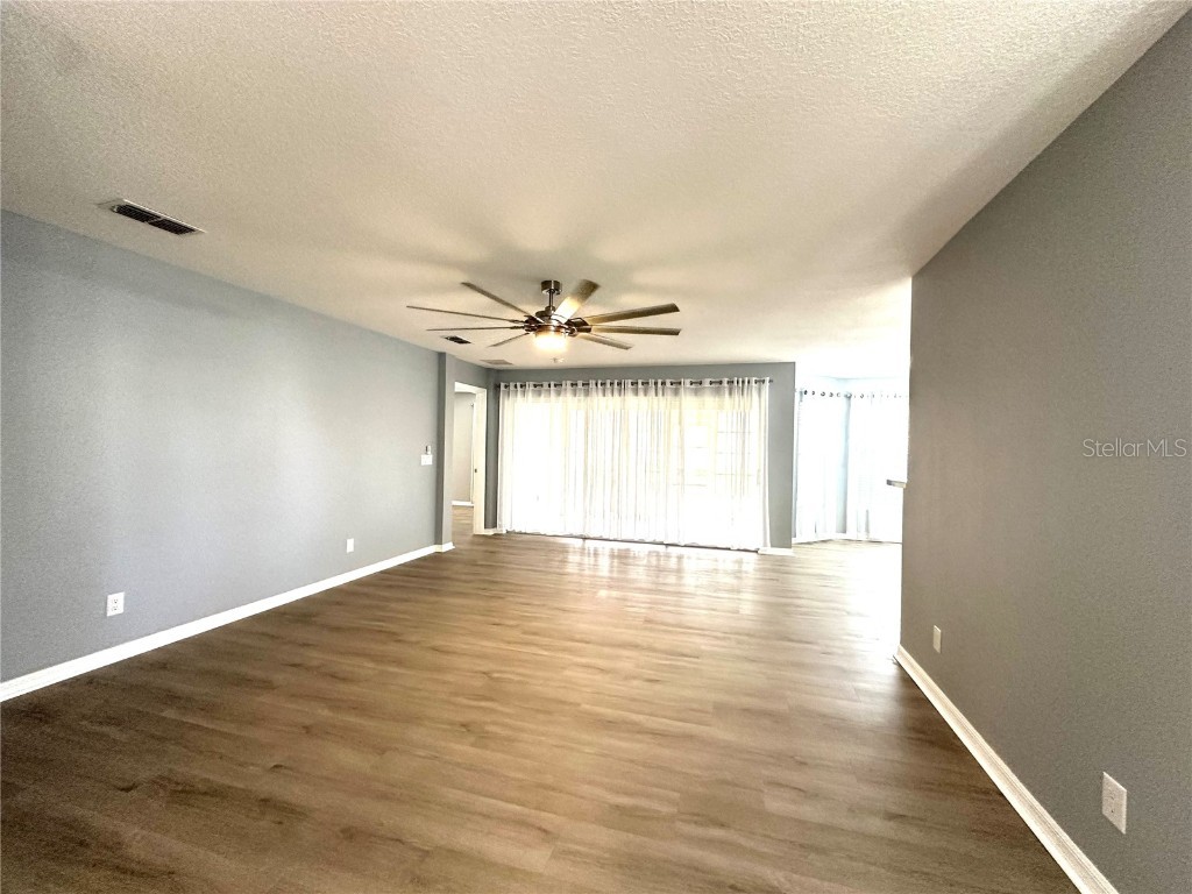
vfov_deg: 85.7
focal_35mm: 14
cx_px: 596
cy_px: 447
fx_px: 482
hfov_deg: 102.1
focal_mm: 2.22
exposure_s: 1/120
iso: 320
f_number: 2.2
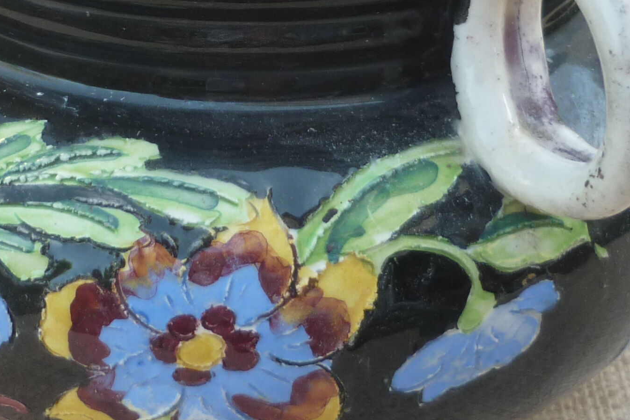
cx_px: 250
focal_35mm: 93
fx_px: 1628
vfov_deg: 14.5
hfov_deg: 21.9
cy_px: 17
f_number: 2.8
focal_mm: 5.5
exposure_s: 1/100
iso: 80
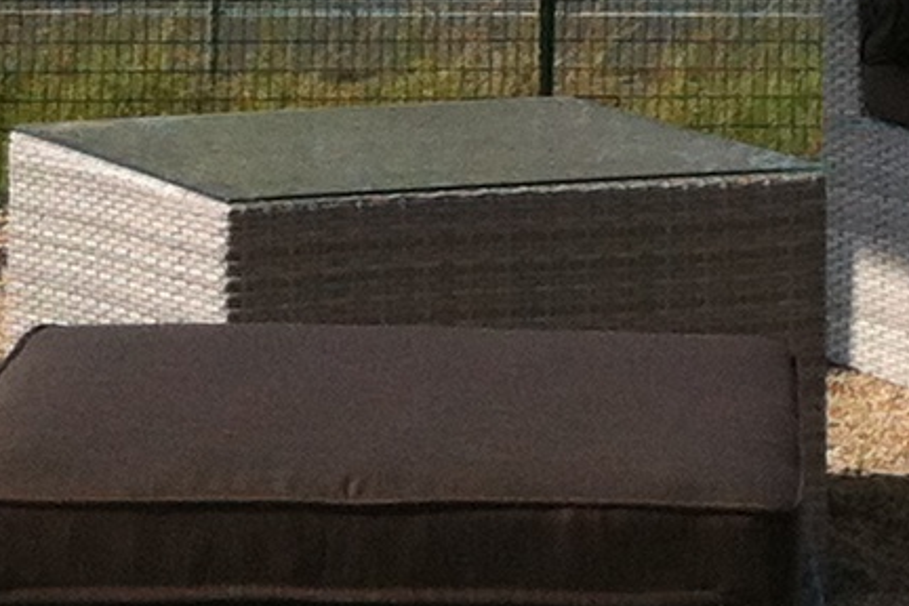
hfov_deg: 9.4
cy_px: -1248
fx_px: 5504
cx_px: 768
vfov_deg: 5.8
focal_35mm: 218
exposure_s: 1/1608
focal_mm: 3.85
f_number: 2.8
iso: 80
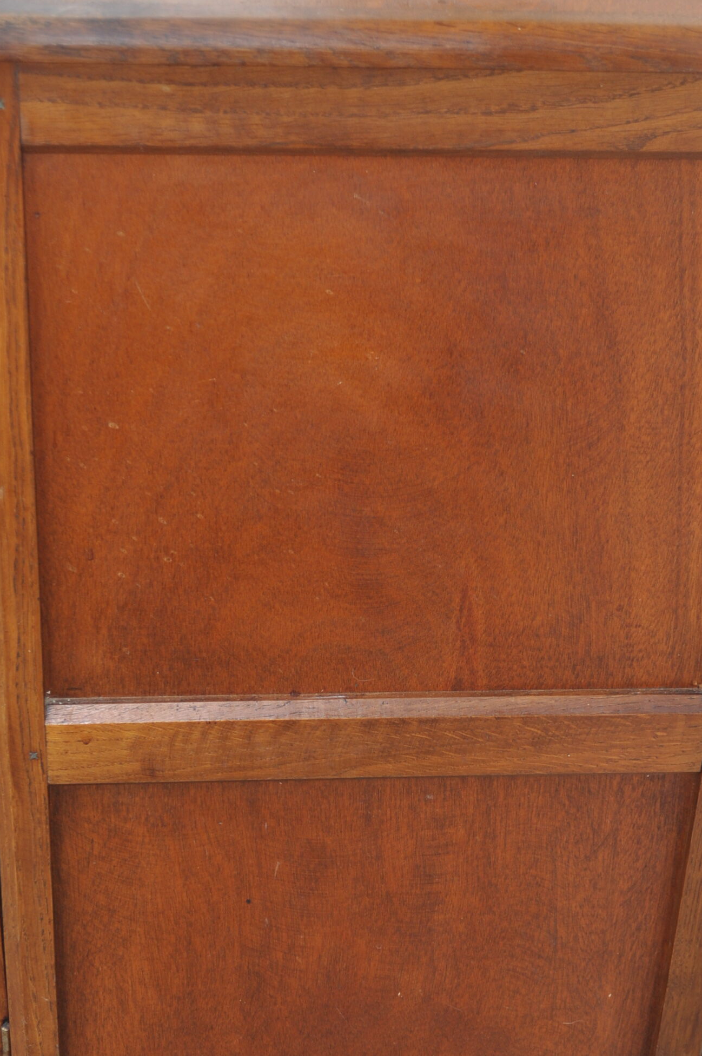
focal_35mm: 79
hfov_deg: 17.2
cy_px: 653
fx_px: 2316
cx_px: 414
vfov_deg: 25.6
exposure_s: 1/200
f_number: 4.8
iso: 220
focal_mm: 32
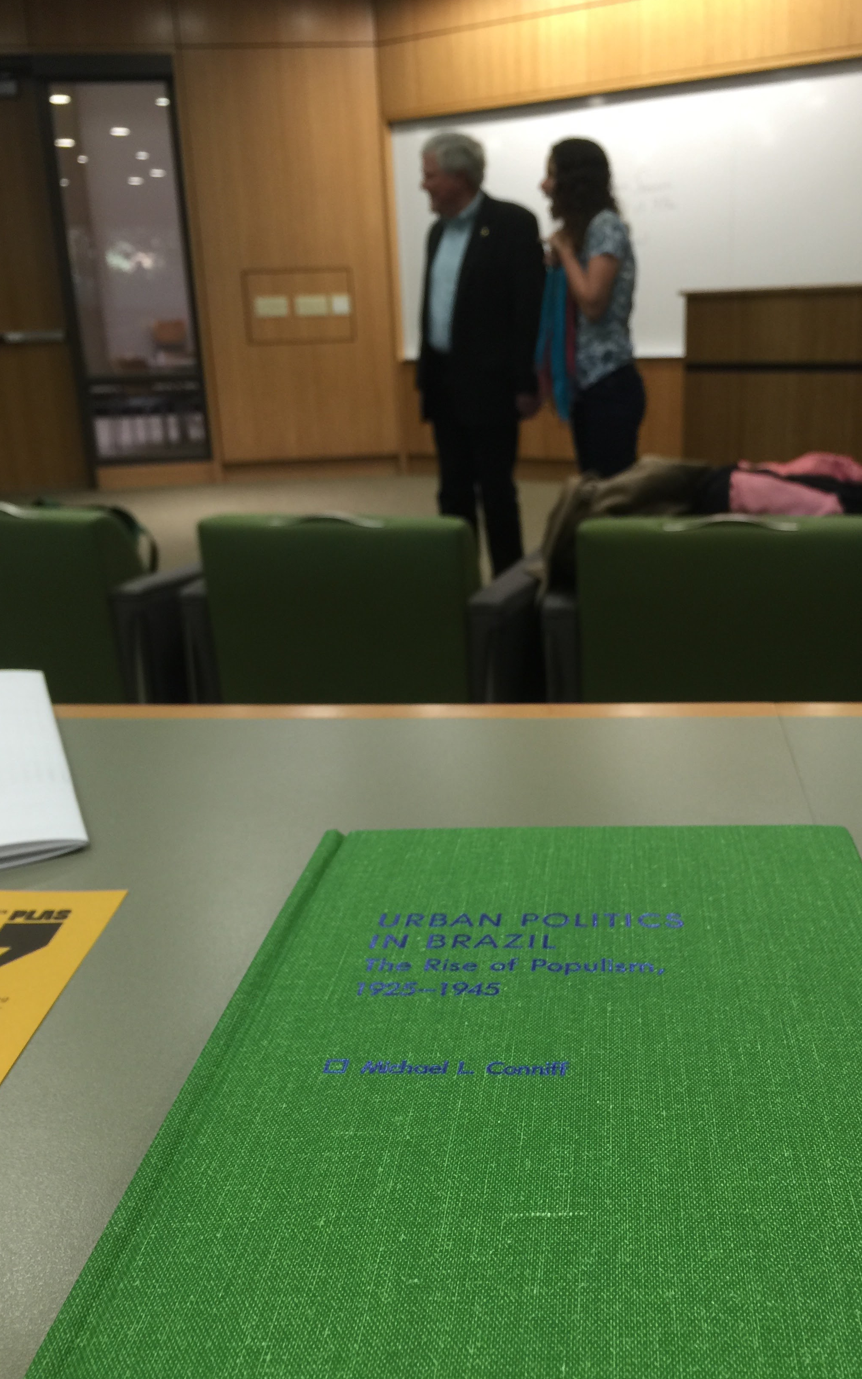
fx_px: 1165
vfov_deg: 61.2
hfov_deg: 40.5
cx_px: 499
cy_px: 693
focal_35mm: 31
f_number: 2.2
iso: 40
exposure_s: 1/15
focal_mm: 4.15
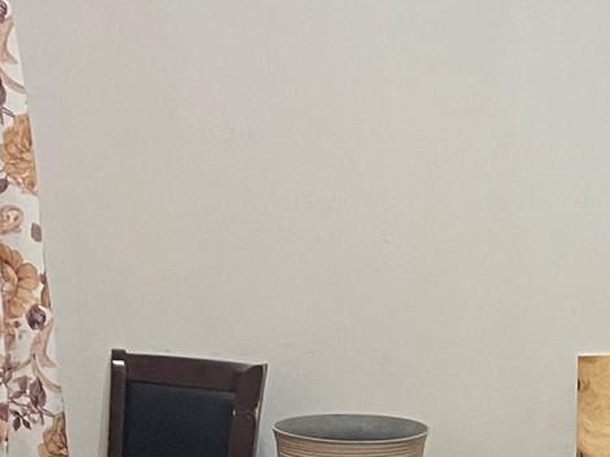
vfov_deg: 12.9
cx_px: 814
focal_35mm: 114
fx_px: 2008
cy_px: 389
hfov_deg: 16.3
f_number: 1.5
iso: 200
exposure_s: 1/60
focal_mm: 5.7
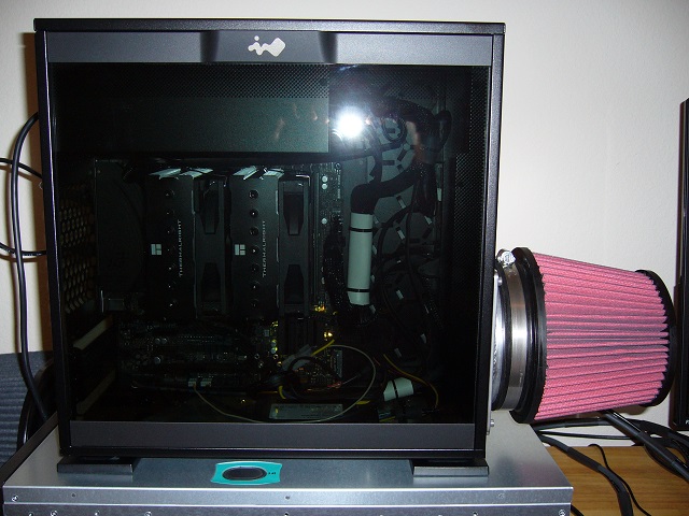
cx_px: 344
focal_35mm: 35
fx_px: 697
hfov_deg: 52.6
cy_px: 258
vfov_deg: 40.7
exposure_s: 1/30
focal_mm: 5.8
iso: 100
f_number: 2.8
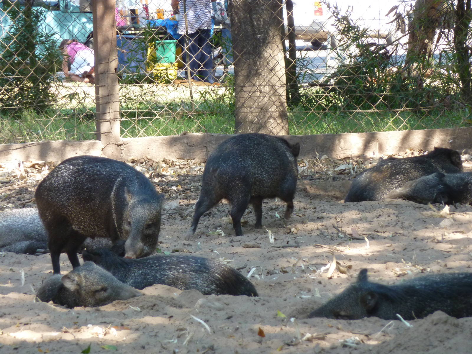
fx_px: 4091
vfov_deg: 5.0
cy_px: 177
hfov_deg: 6.6
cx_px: 236
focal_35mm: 300
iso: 200
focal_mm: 49.2
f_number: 4.9
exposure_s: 1/125
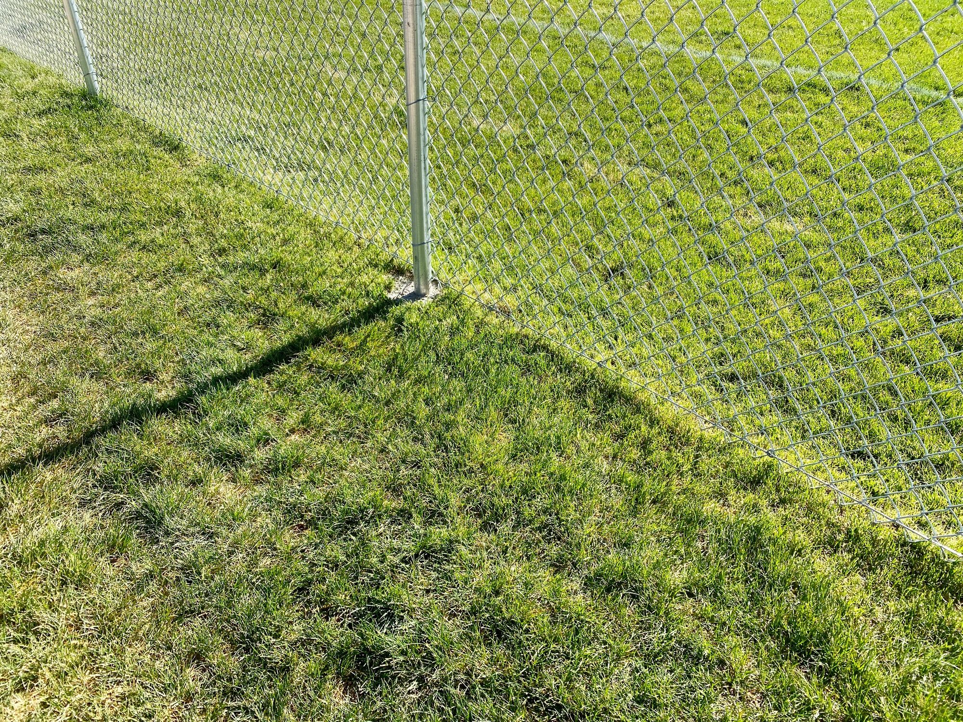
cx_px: 482
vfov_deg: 53.1
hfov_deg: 67.3
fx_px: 723
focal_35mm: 26
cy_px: 361
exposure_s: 1/1182
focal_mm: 4.25
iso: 32
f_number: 1.8
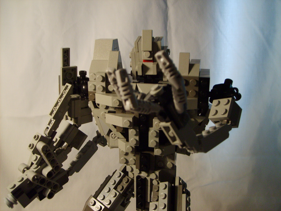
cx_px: 140
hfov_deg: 52.6
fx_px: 284
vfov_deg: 40.7
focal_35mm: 35
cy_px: 106
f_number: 2.8
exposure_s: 1/30
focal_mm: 5.8
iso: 133
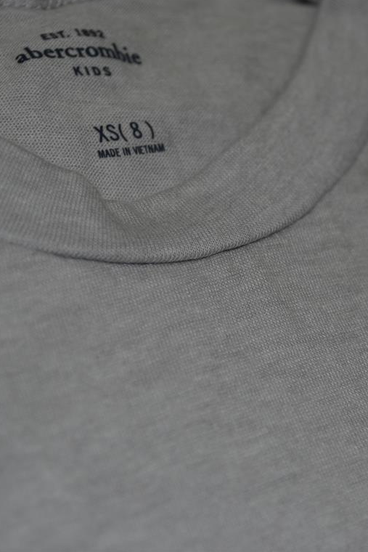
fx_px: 1609
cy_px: 274
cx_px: 241
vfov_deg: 19.5
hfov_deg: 13.0
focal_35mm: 105
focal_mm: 46
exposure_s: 1/60
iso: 100
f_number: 5.6
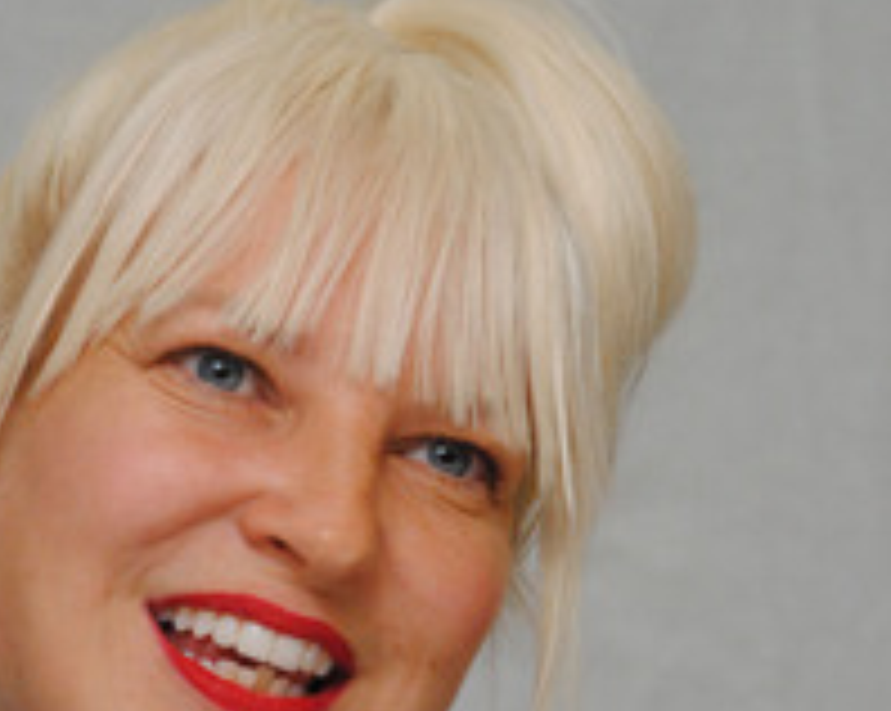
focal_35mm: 428
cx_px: 392
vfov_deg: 3.6
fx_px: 11275
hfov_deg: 4.5
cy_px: 464
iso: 1600
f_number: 9
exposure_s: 1/160
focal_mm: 150
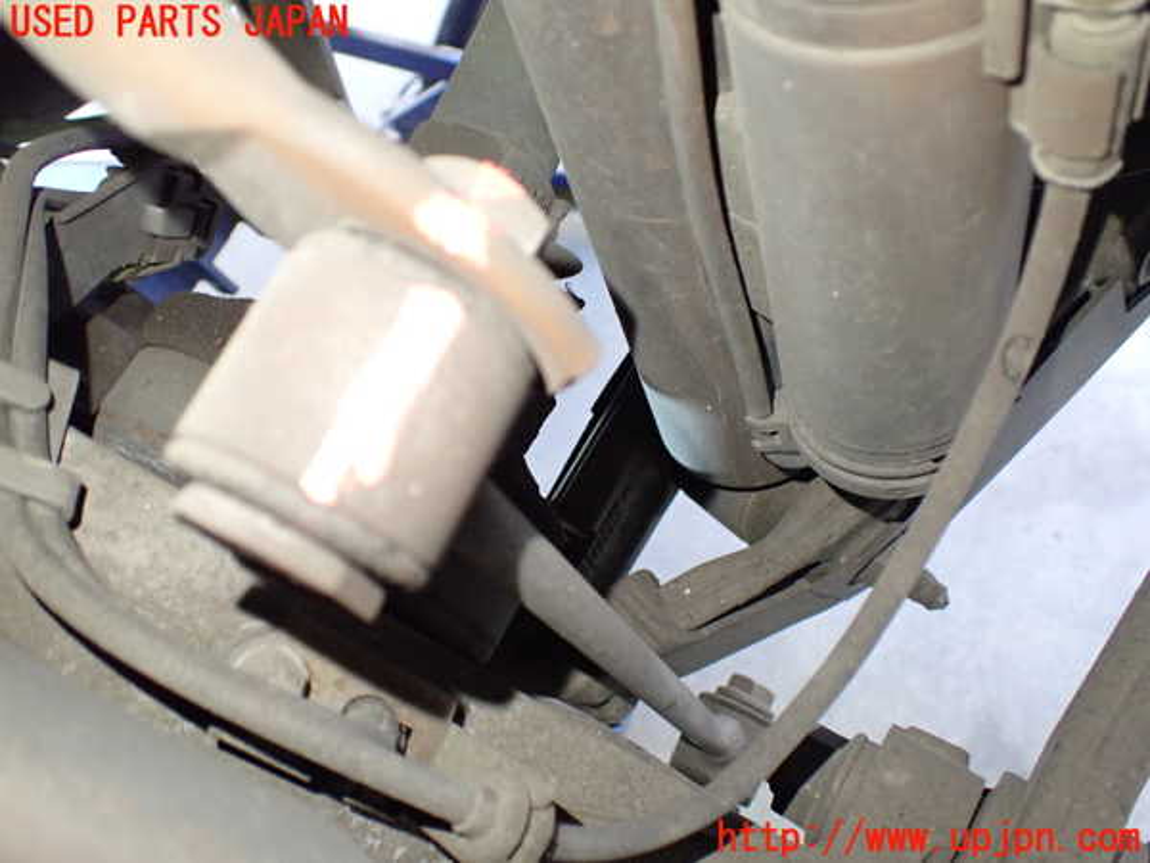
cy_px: 432
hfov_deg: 60.0
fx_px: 997
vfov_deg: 46.8
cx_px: 575
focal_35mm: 30
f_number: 2.3
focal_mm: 5.4
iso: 800
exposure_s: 1/40
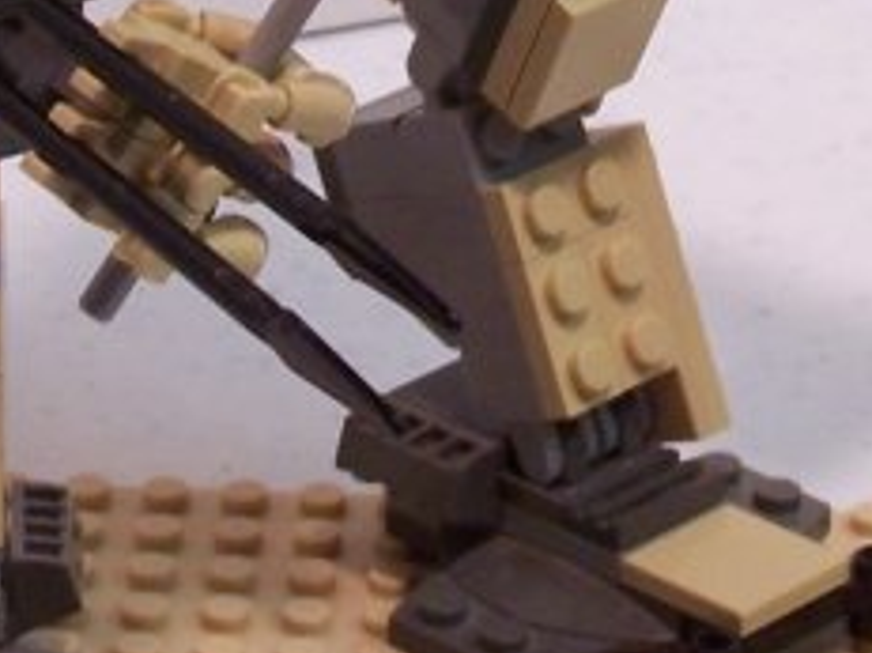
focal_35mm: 308
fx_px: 7755
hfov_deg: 6.4
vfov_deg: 4.8
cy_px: -389
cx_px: 457
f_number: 5.6
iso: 140
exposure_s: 1/10
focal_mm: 14.8
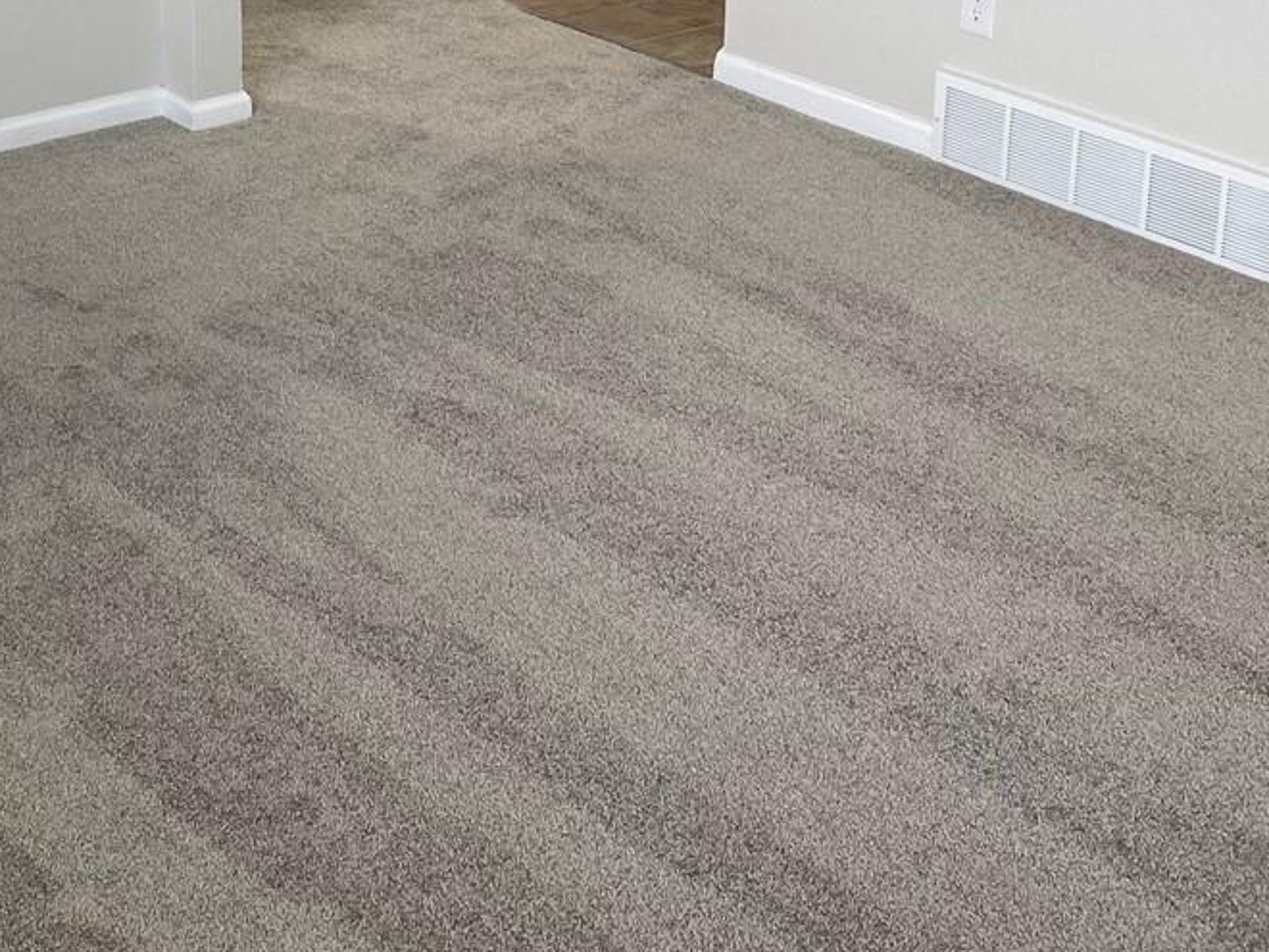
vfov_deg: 22.0
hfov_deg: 29.7
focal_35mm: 63
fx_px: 2310
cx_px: 175
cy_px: -100
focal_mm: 4.25
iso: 64
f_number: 1.8
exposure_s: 1/60
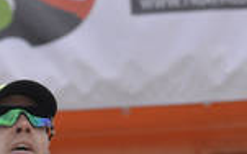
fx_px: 2468
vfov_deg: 3.5
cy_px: 333
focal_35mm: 367
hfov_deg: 5.7
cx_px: -2
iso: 200
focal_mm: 85
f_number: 4
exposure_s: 1/2500
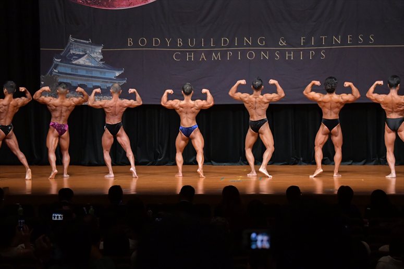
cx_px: 202
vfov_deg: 10.8
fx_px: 1425
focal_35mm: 127
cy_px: 134
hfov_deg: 16.1
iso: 5000
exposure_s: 1/400
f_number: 5.6
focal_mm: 85
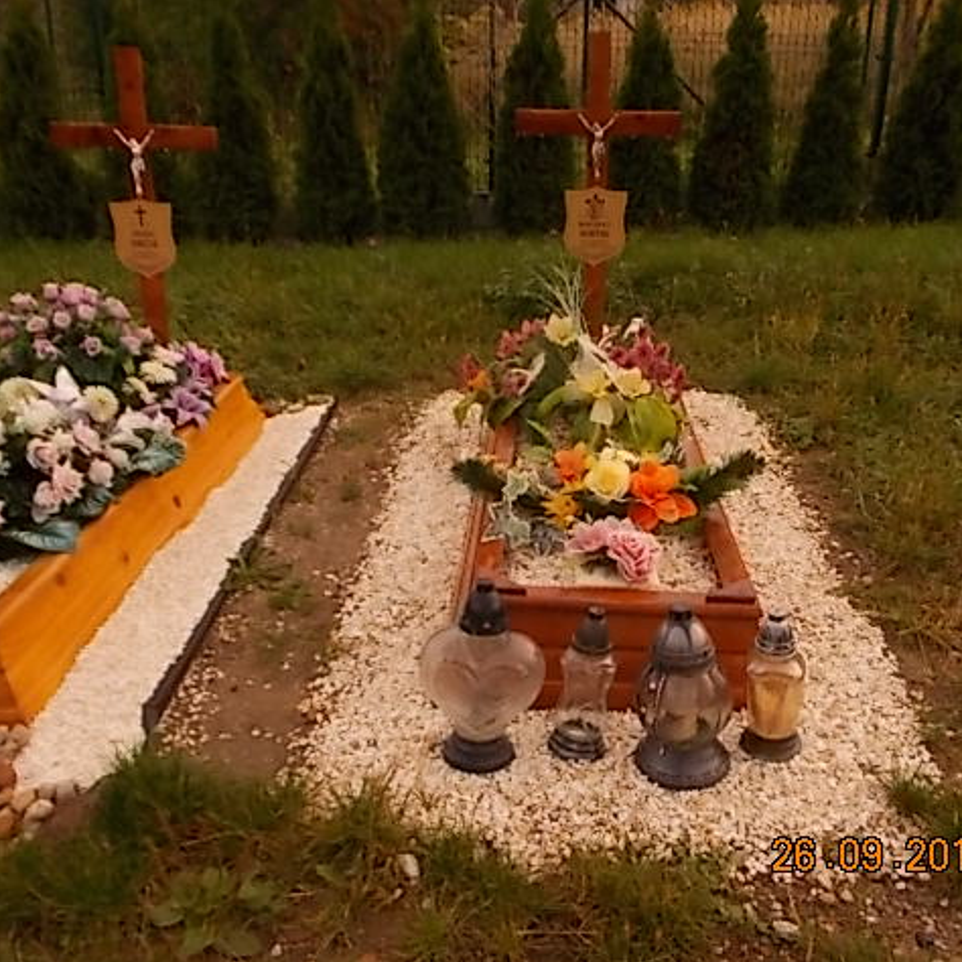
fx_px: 975
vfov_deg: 52.5
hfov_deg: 52.4
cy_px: 483
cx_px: 544
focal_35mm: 31
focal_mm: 4.6
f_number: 3.2
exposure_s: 1/320
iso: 80
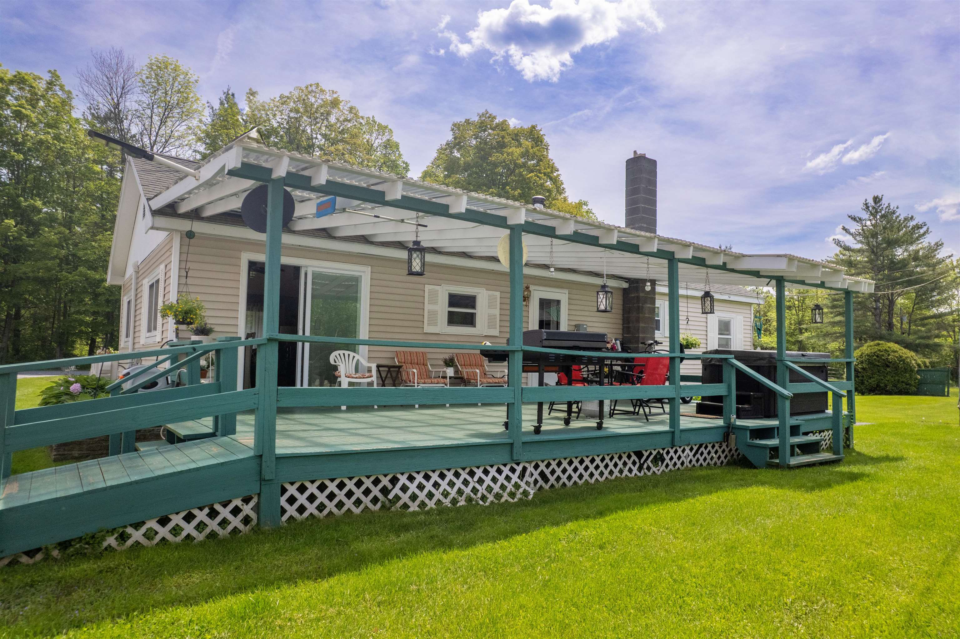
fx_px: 586
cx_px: 480
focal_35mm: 22
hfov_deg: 78.6
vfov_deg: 57.2
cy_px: 320
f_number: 2.8
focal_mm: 8.38
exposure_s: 1/350
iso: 100
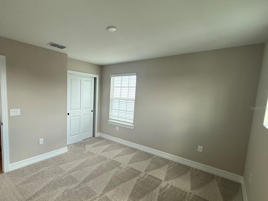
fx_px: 139
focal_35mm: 18
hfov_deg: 85.8
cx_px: 98
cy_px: 108
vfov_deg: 71.5
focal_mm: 2.22
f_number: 2.2
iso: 80
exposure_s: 1/120
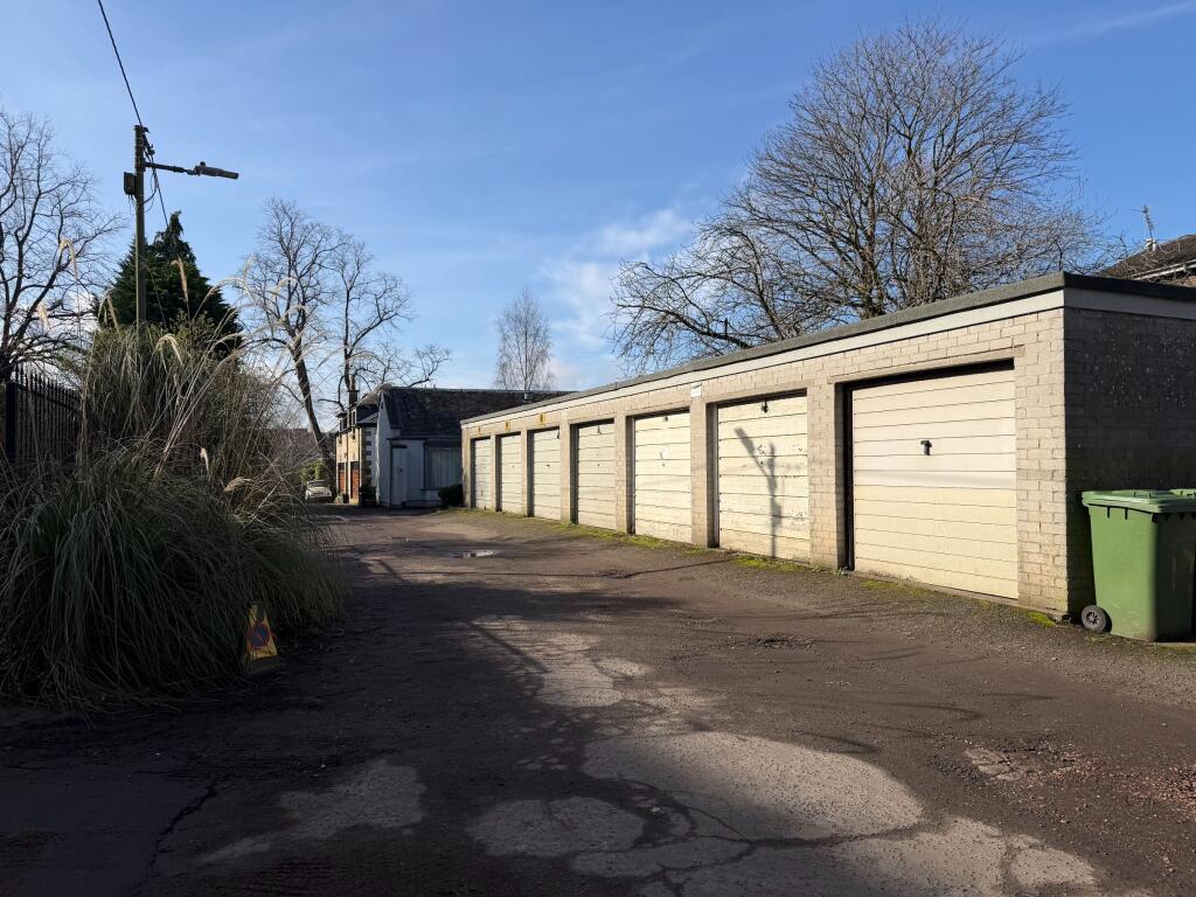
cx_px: 598
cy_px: 448
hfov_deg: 71.6
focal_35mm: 24
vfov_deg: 56.8
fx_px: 829
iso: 80
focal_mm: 6.76
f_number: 1.78
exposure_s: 1/5319
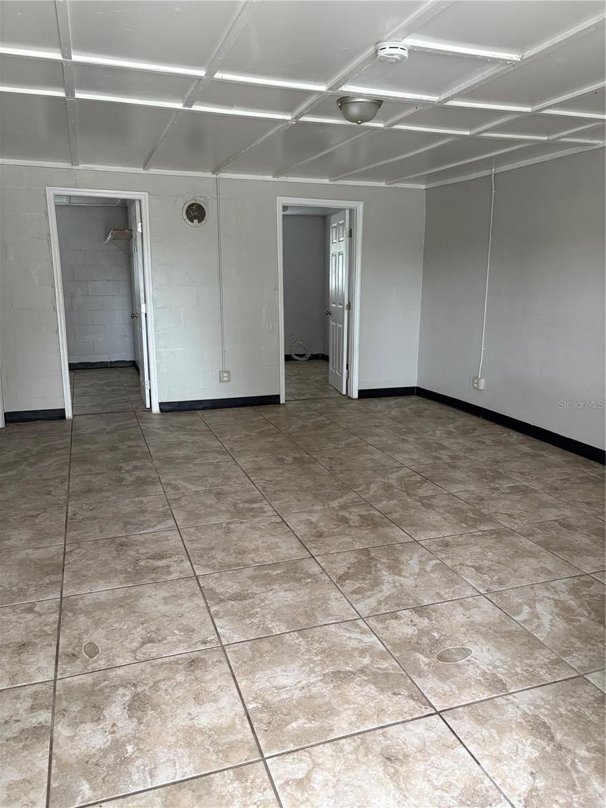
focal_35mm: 26
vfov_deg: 67.3
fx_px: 607
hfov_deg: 53.1
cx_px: 303
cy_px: 404
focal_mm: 5.96
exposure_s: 1/60
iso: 200
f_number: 1.6
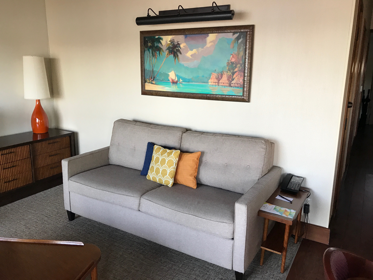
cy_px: 140
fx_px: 302
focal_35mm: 28
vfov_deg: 49.7
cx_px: 186
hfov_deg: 63.4
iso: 25
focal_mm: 3.99
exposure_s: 1/30
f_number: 1.8
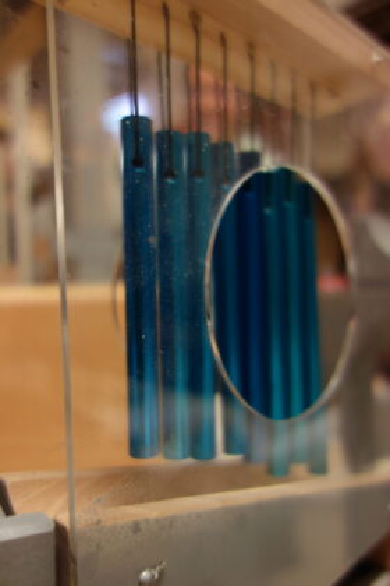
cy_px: 293
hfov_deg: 46.4
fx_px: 455
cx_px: 195
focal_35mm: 28
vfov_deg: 65.5
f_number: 1.8
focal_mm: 10.4
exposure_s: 1/30
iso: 125
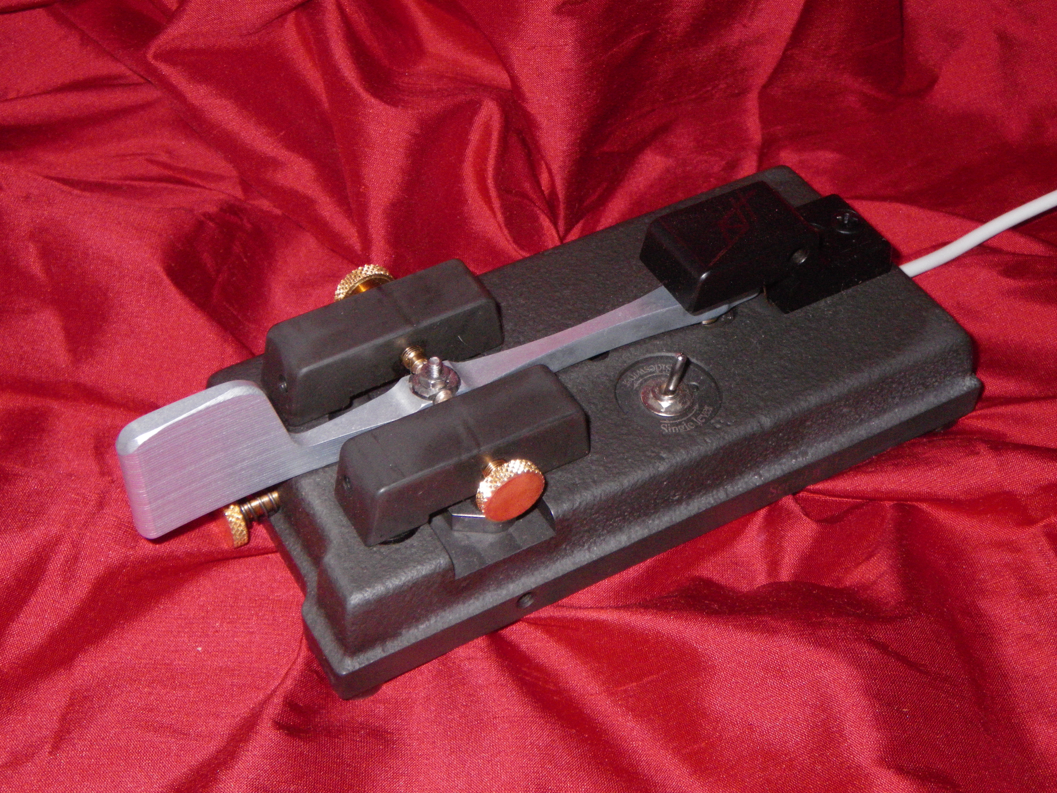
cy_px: 396
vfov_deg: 28.6
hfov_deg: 37.5
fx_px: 1557
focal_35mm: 51
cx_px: 528
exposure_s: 1/60
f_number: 4.4
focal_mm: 9.1
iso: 400
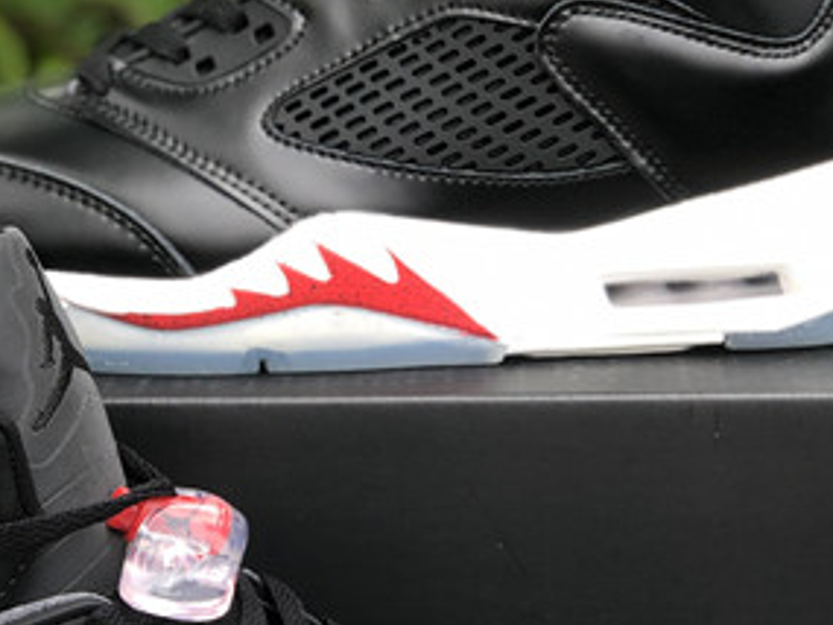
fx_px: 3250
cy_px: 407
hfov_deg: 14.6
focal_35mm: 135
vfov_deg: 11.0
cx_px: 251
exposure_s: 1/120
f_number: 2.4
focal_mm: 6
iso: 25
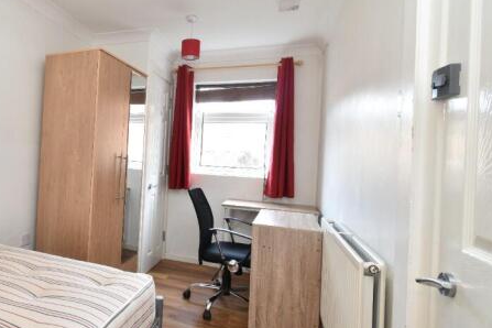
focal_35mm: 22
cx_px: 141
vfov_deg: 57.2
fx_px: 301
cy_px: 159
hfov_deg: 74.6
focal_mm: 10
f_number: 7.1
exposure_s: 1/2
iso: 200
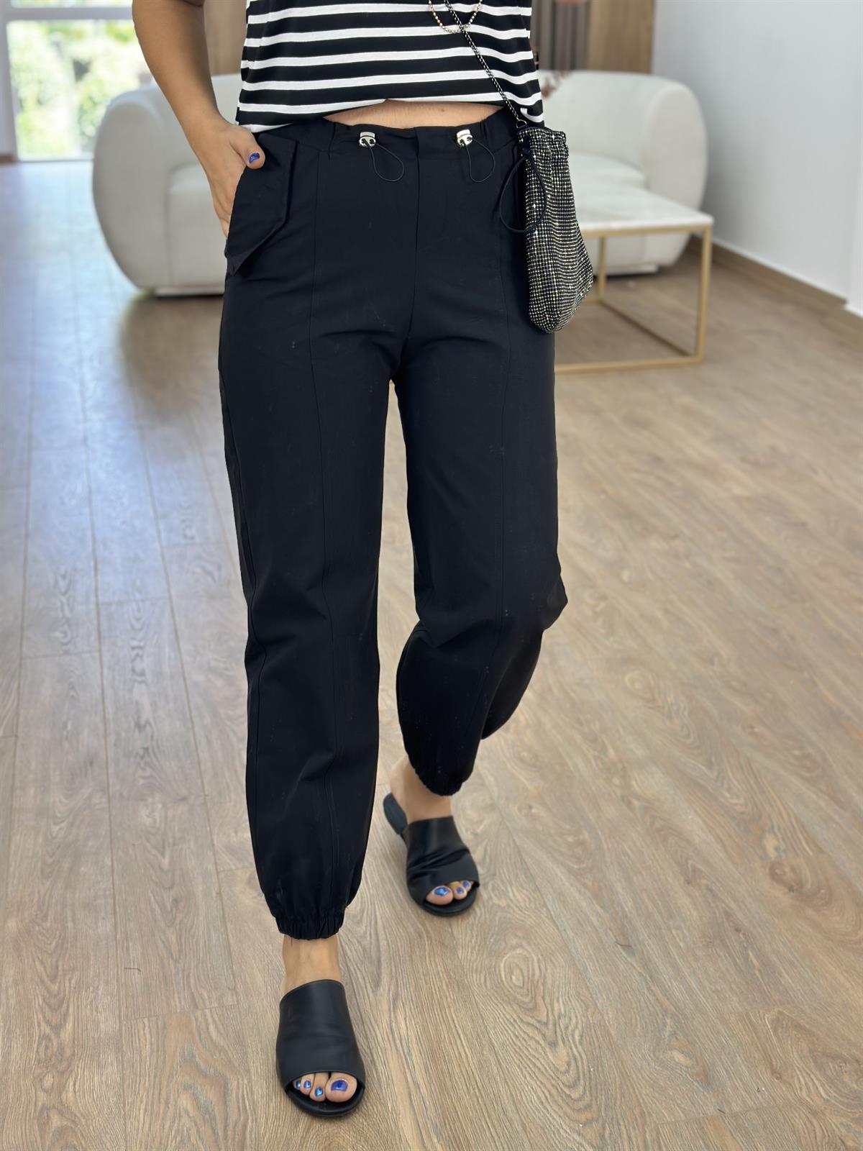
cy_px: 576
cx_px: 432
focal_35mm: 48
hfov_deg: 30.3
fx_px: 1596
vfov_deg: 39.7
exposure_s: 1/100
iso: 64
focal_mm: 6.86
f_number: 1.78
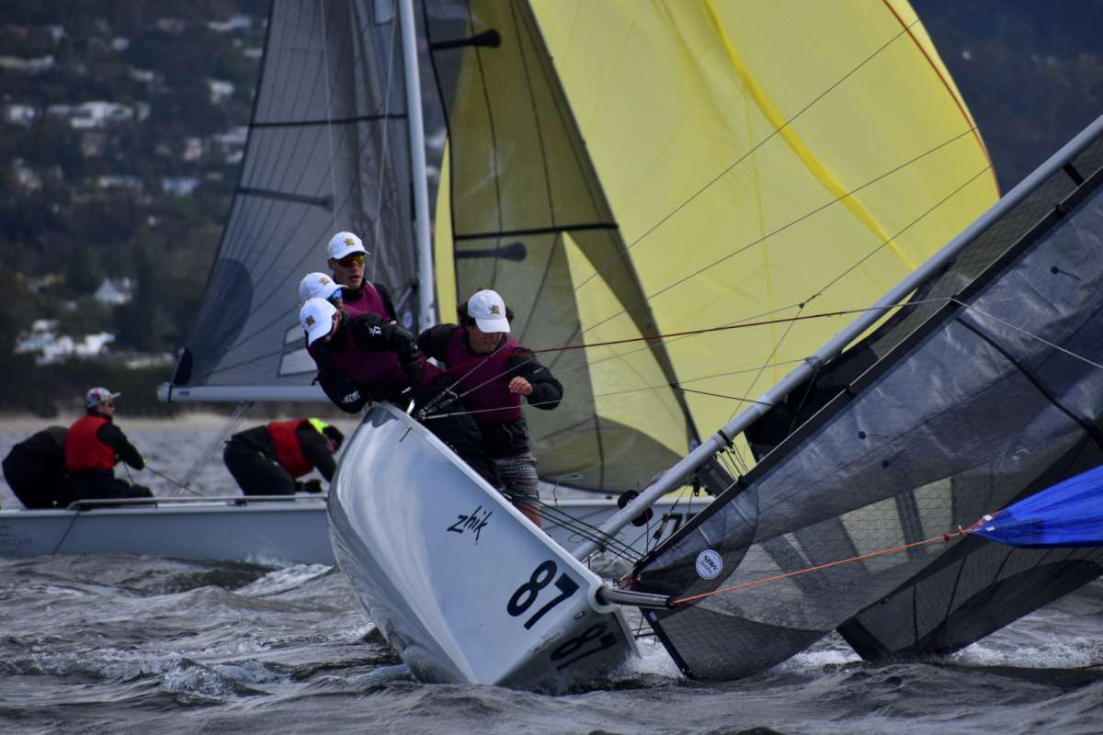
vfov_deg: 3.5
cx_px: 552
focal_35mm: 390
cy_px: 368
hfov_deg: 5.3
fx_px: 11948
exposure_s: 1/1600
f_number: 6.3
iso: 400
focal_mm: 260
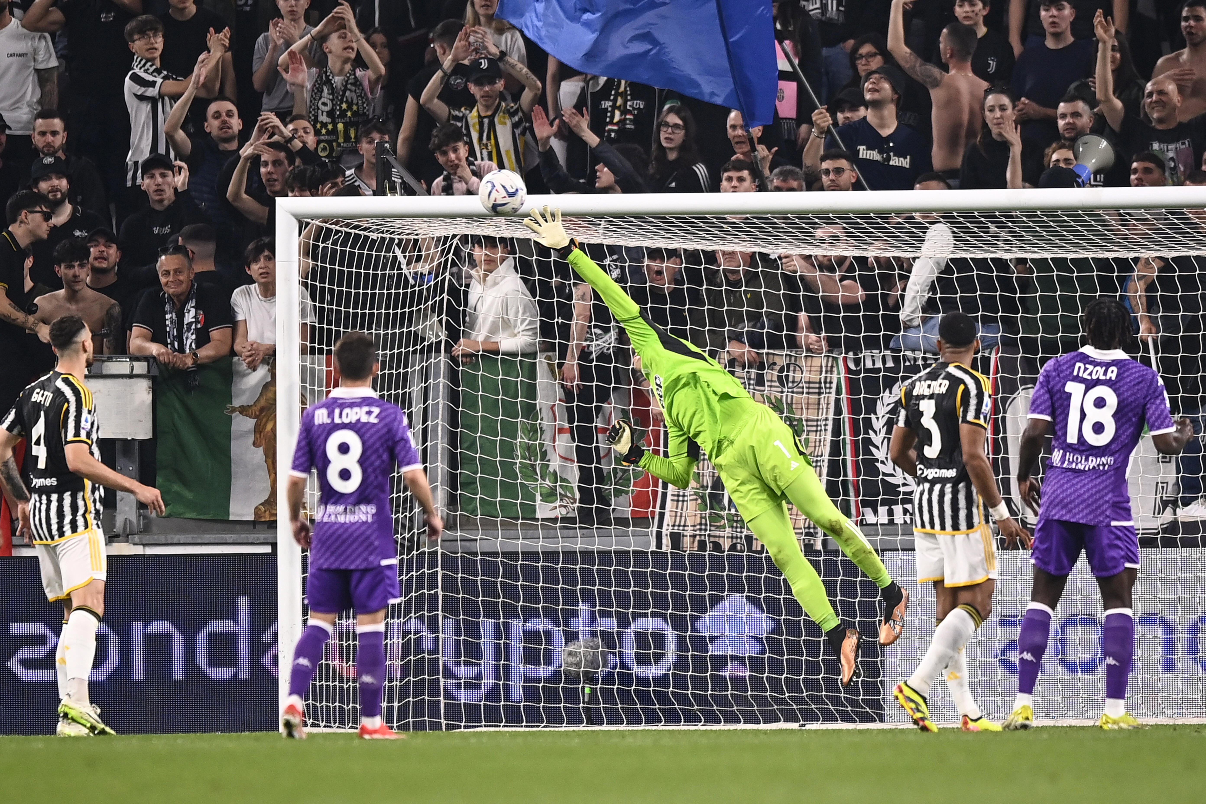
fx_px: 13399
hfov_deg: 5.2
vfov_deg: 3.4
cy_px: 402
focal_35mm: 400
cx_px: 603
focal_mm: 400
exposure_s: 1/1250
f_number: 2.8
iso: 2000
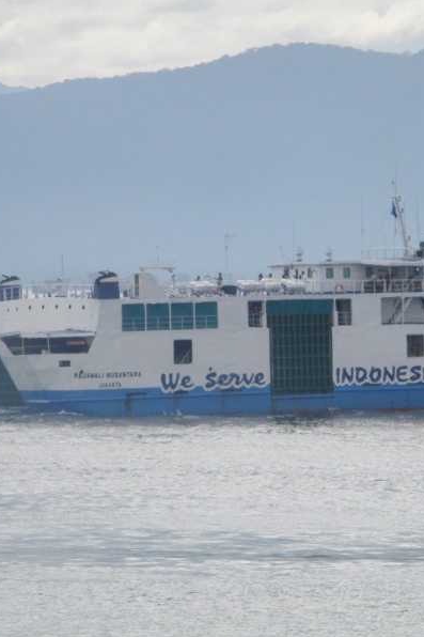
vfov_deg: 7.9
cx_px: 258
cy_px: 318
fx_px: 4613
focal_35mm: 261
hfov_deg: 5.3
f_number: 5.6
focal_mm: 33.28
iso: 64
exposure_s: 1/320
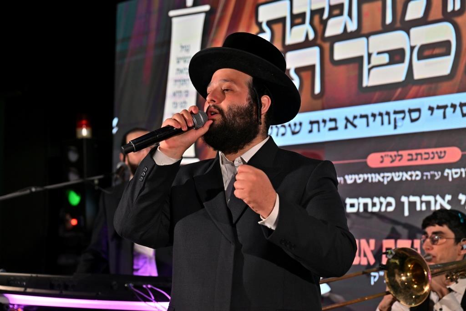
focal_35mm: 75
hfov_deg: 27.0
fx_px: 971
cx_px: 233
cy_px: 156
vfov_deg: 18.2
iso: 320
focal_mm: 75
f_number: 4
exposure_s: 1/160
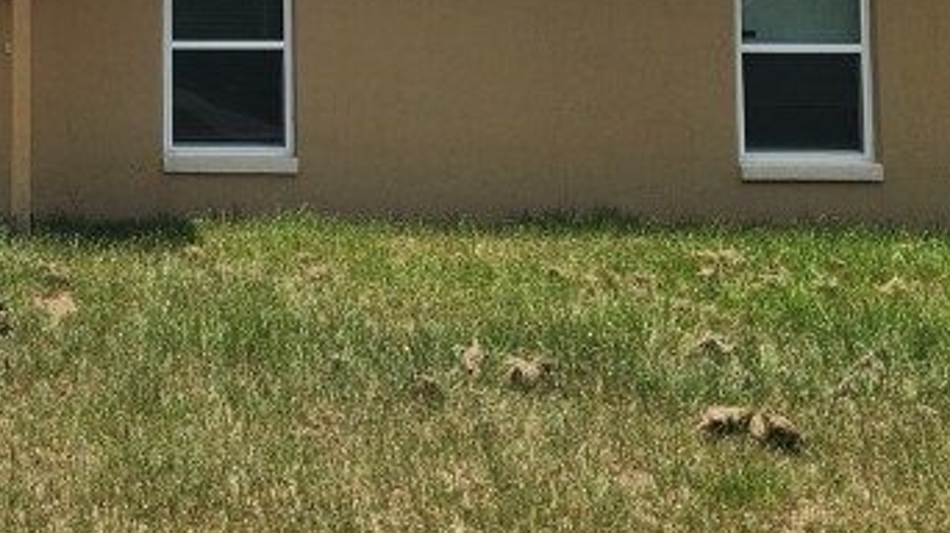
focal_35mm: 75
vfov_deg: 15.7
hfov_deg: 25.4
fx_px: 1888
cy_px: -17
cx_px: -181
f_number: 1.8
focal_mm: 5.4
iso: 20
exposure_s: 1/1418
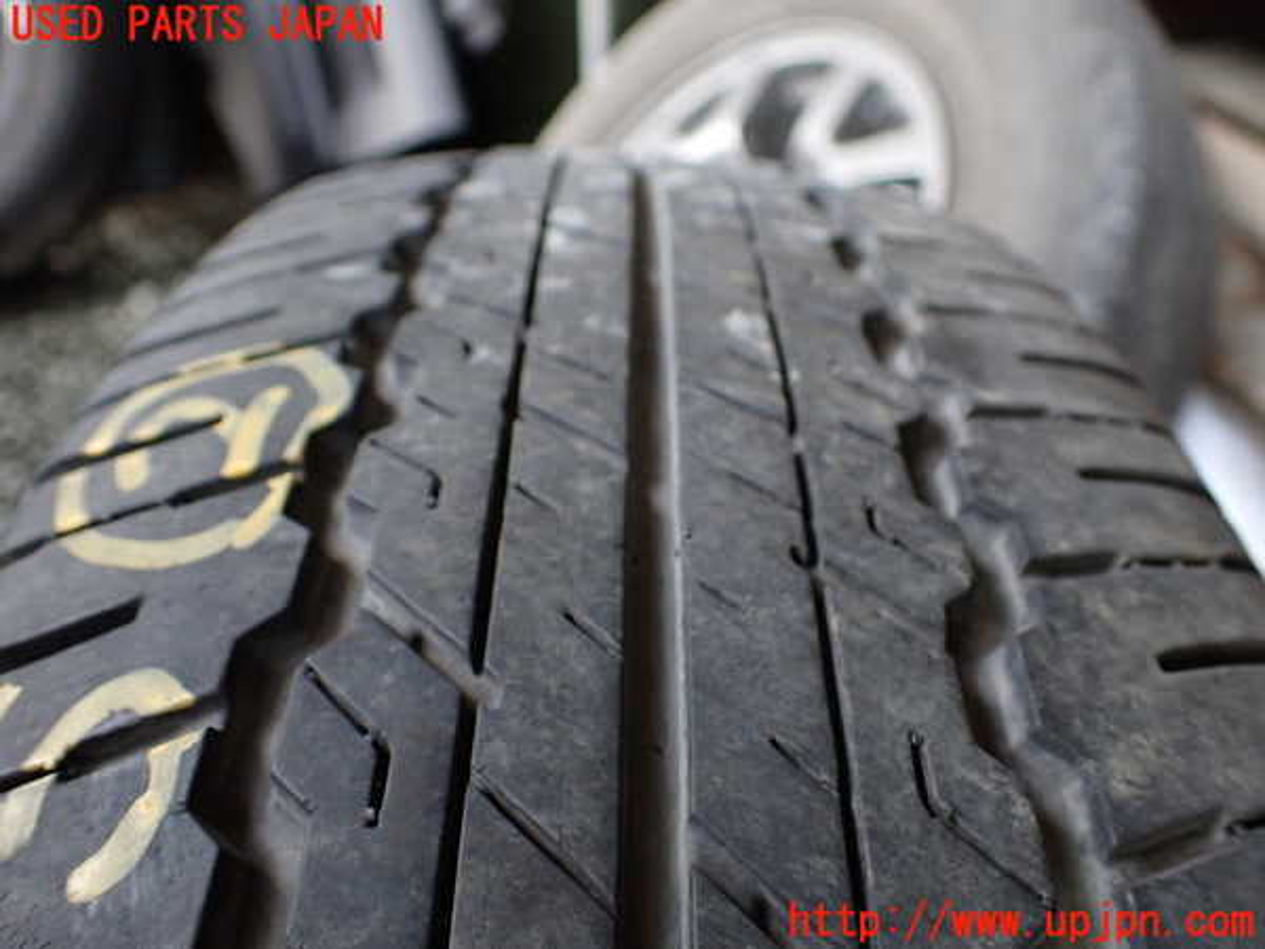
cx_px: 632
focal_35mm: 30
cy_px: 474
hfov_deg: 60.0
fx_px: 1096
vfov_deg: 46.8
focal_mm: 5.4
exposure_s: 1/125
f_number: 2.3
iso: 400
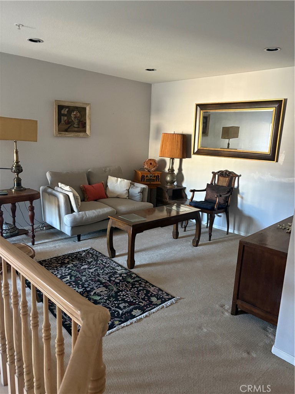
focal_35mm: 26
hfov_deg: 53.1
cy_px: 197
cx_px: 148
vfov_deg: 67.3
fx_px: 295
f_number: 1.6
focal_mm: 5.96
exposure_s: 1/44
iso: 500
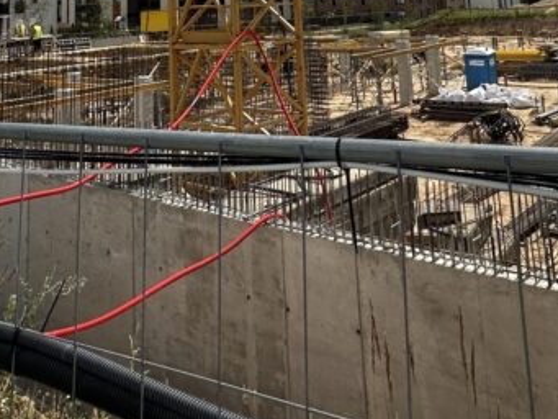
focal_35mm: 42
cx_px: 281
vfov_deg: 28.3
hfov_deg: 44.8
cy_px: -126
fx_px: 677
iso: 50
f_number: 2.2
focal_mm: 2.22
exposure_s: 1/3861
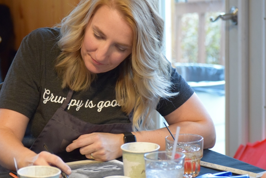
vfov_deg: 8.0
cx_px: 107
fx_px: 1264
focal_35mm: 171
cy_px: 73
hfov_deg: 12.0
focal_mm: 86
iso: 2500
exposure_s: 1/60
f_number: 4.2
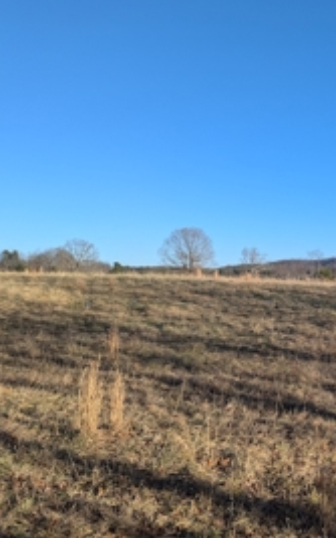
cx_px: 374
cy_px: 268
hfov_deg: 30.0
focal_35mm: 38
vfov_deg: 51.5
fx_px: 556
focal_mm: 6.81
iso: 45
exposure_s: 1/1381
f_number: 1.85
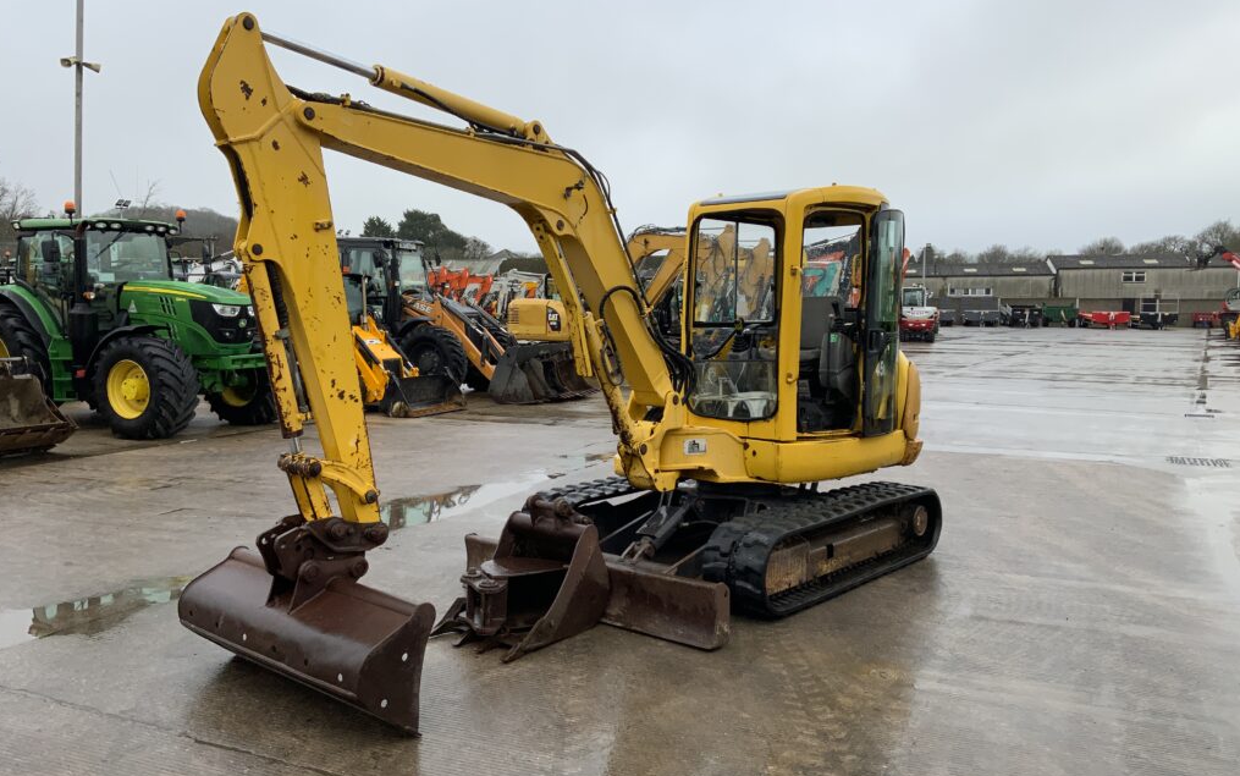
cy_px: 380
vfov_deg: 40.6
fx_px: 1048
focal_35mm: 31
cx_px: 617
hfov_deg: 61.2
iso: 16
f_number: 1.8
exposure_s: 1/314
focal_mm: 3
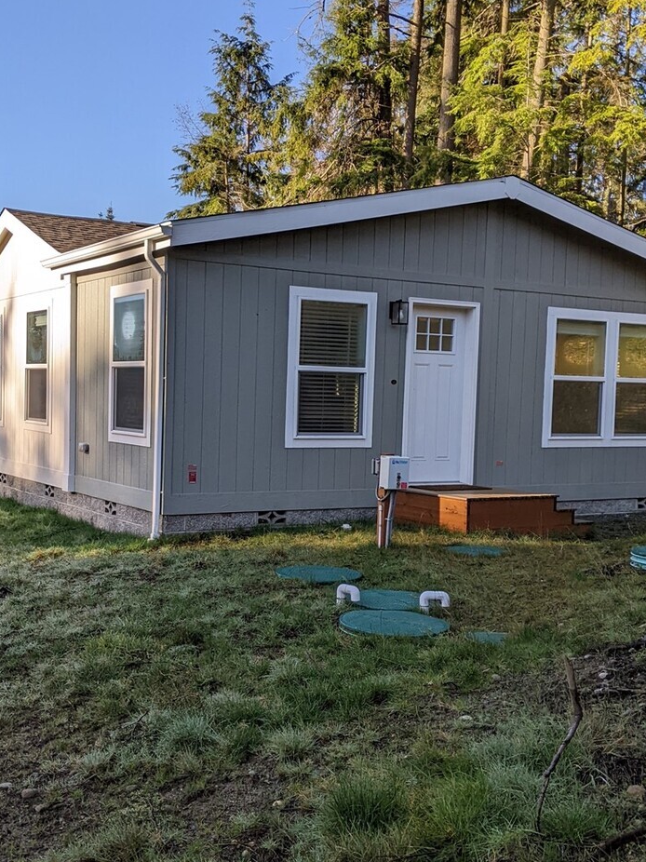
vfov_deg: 44.8
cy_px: 446
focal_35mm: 42
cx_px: 261
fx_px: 1046
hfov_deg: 34.2
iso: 46
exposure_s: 1/1304
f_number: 1.8
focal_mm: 4.44
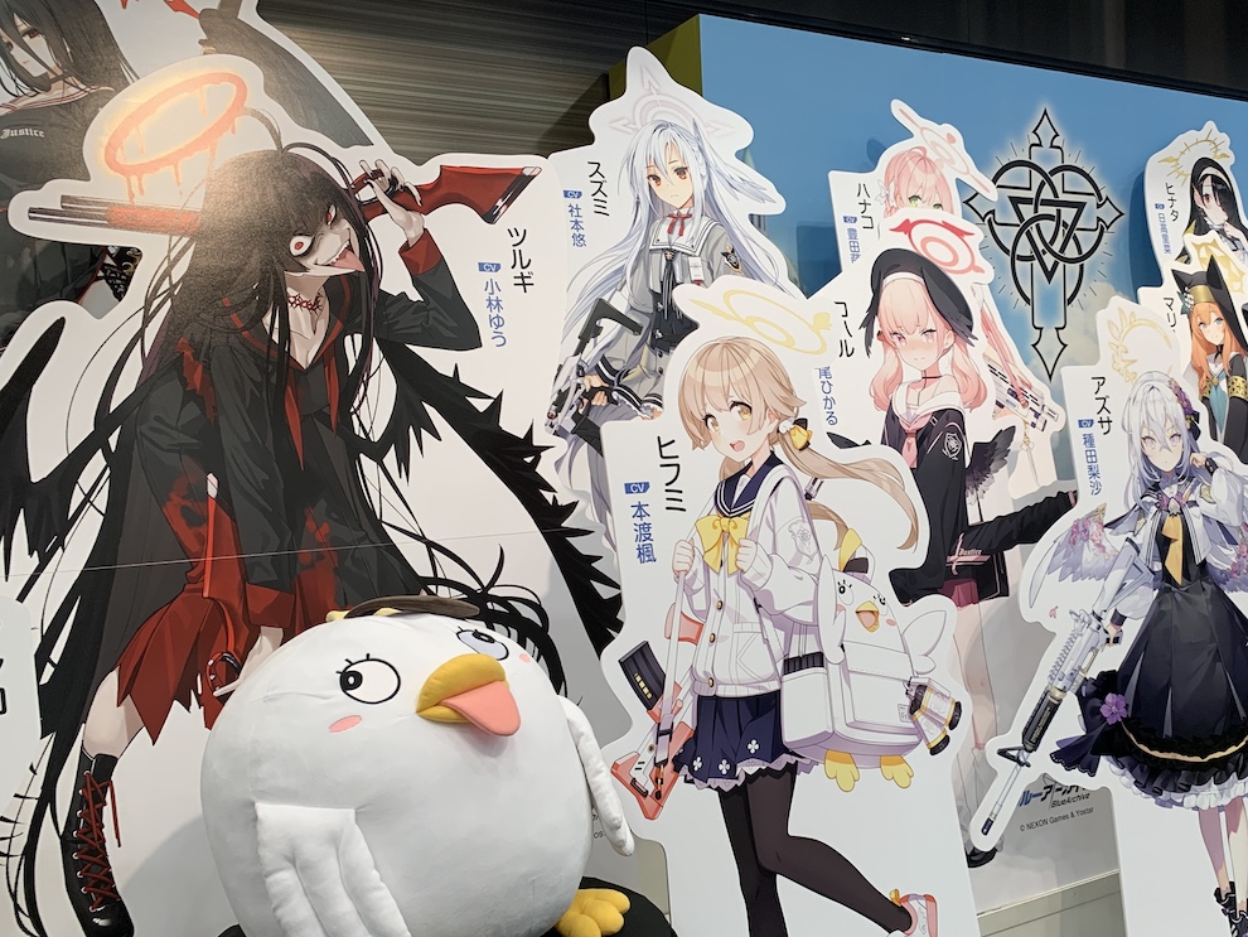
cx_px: 809
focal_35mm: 35
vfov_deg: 40.7
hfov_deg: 51.8
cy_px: 488
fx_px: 1262
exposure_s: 1/100
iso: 50
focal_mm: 4.25
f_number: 1.8
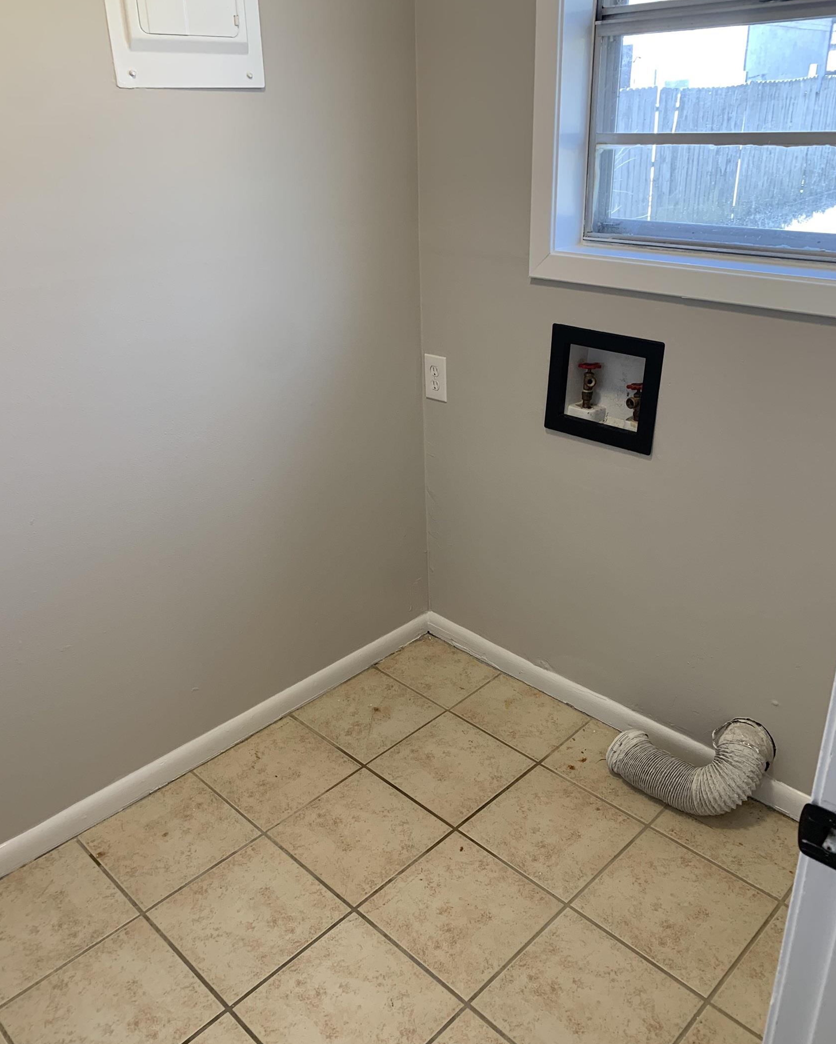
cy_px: 530
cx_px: 415
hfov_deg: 51.5
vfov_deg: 62.2
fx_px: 866
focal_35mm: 28
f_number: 1.8
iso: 50
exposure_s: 1/60
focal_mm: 4.25
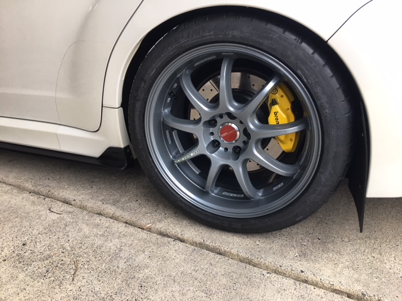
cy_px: 150
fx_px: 337
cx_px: 201
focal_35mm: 29
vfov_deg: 48.2
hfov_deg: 61.7
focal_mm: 4.15
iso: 25
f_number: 2.2
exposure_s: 1/30
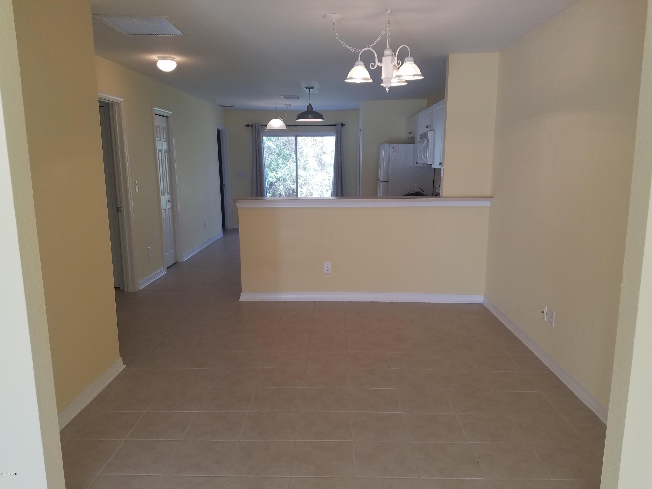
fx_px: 490
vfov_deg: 53.1
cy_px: 244
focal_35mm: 26
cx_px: 326
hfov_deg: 67.3
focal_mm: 4.2
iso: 100
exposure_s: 1/120
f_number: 1.7
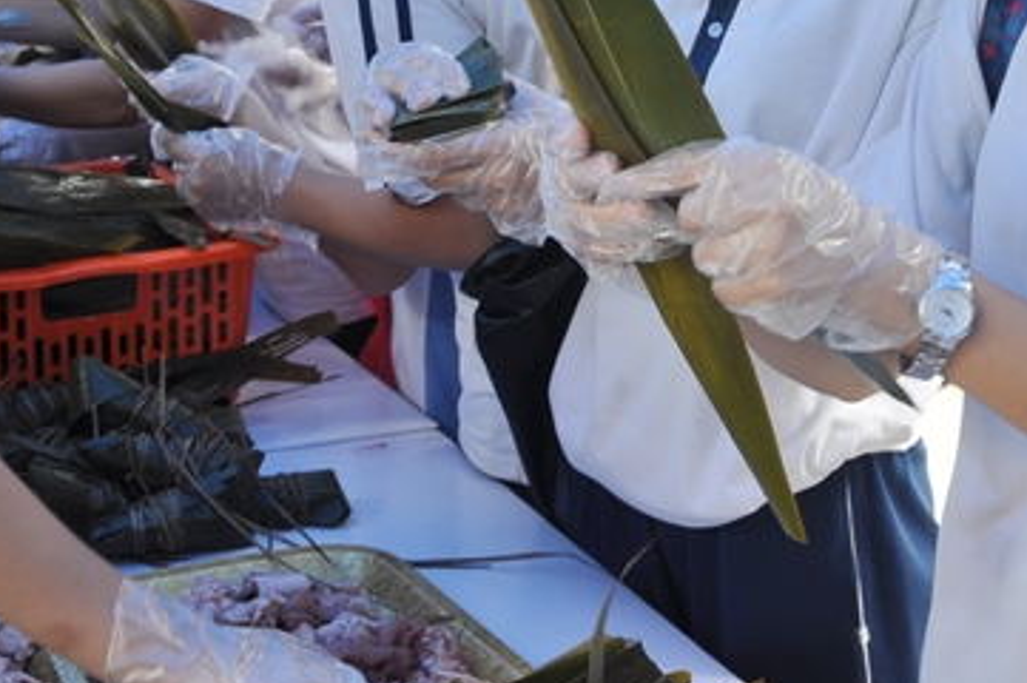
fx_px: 2369
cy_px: 135
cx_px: 669
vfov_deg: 16.3
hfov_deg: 24.4
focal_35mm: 83
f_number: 5
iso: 200
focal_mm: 25
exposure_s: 1/50
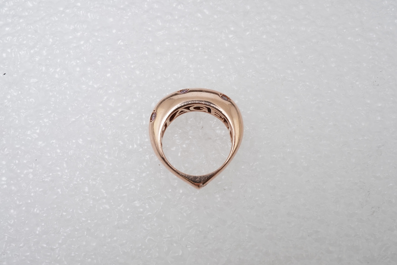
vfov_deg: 29.9
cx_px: 198
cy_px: 132
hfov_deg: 43.6
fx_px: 496
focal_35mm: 45
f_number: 22
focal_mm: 30
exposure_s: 1/125
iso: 500
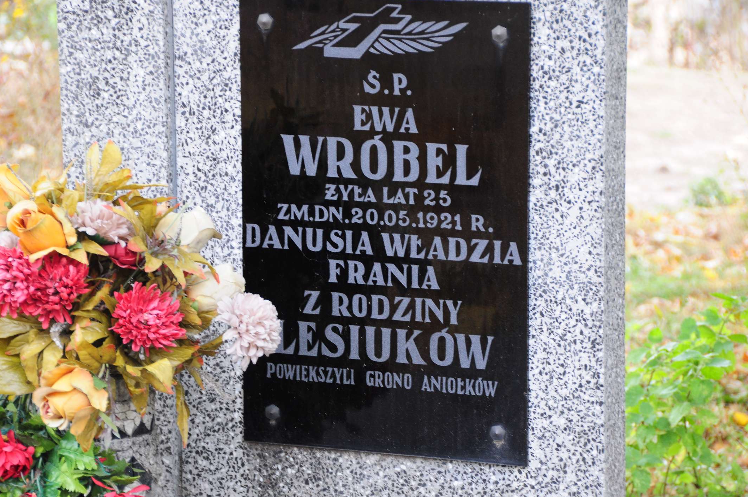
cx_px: 377
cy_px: 250
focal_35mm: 182
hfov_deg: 11.3
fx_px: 3777
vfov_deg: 7.5
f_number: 7.1
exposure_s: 1/60
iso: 500
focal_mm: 120
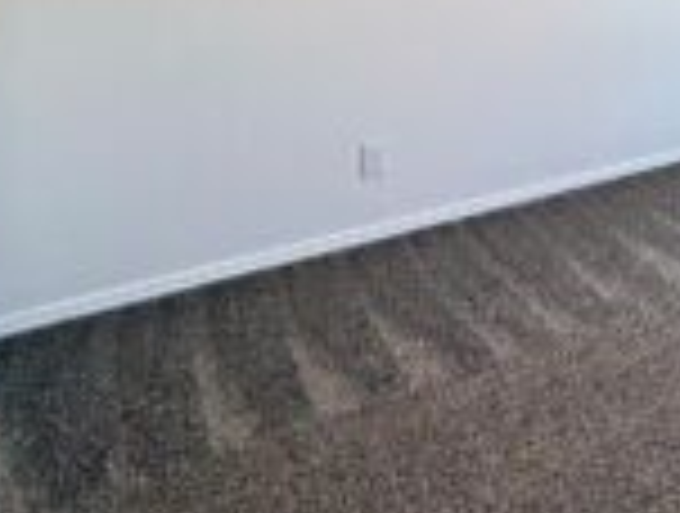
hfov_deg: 39.9
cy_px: -108
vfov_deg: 32.0
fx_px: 729
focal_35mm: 37
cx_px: 761
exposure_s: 1/120
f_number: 2.2
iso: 250
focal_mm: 2.22
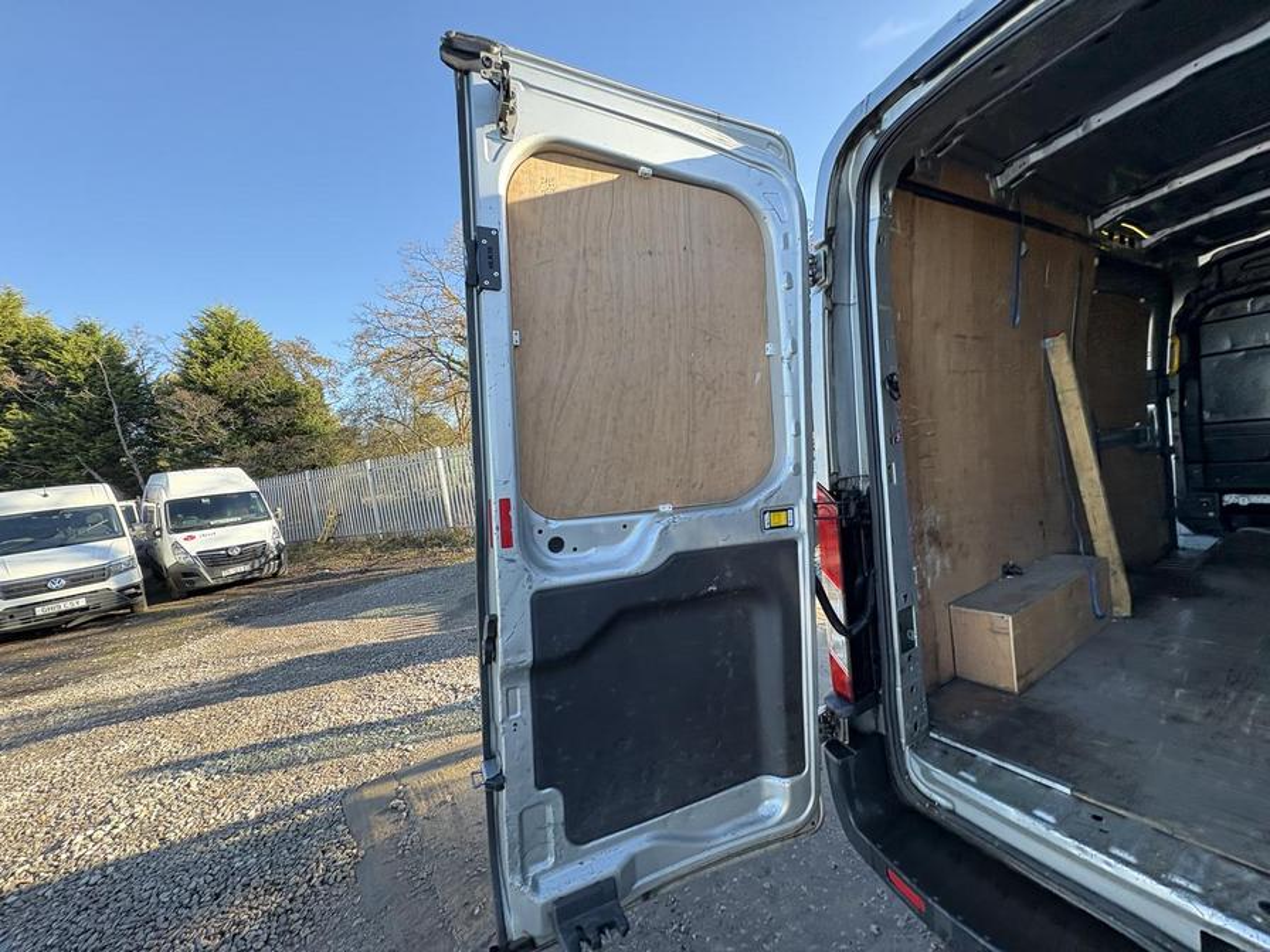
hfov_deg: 102.1
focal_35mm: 14
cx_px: 635
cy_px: 476
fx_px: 514
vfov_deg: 85.7
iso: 64
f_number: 2.2
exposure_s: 1/188
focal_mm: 2.22
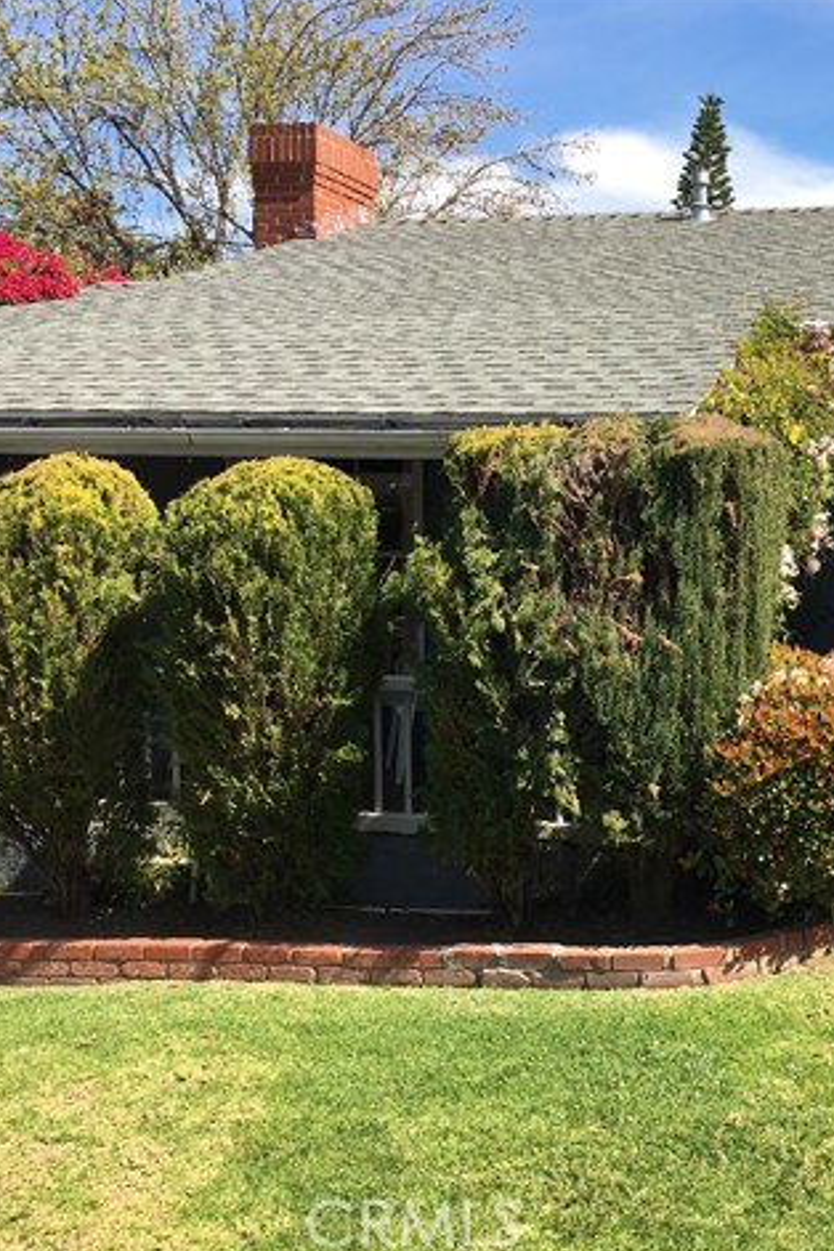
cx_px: 749
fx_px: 1425
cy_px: 624
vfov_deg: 47.4
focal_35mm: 41
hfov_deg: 31.1
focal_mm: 4.15
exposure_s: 1/905
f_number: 2.2
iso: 25
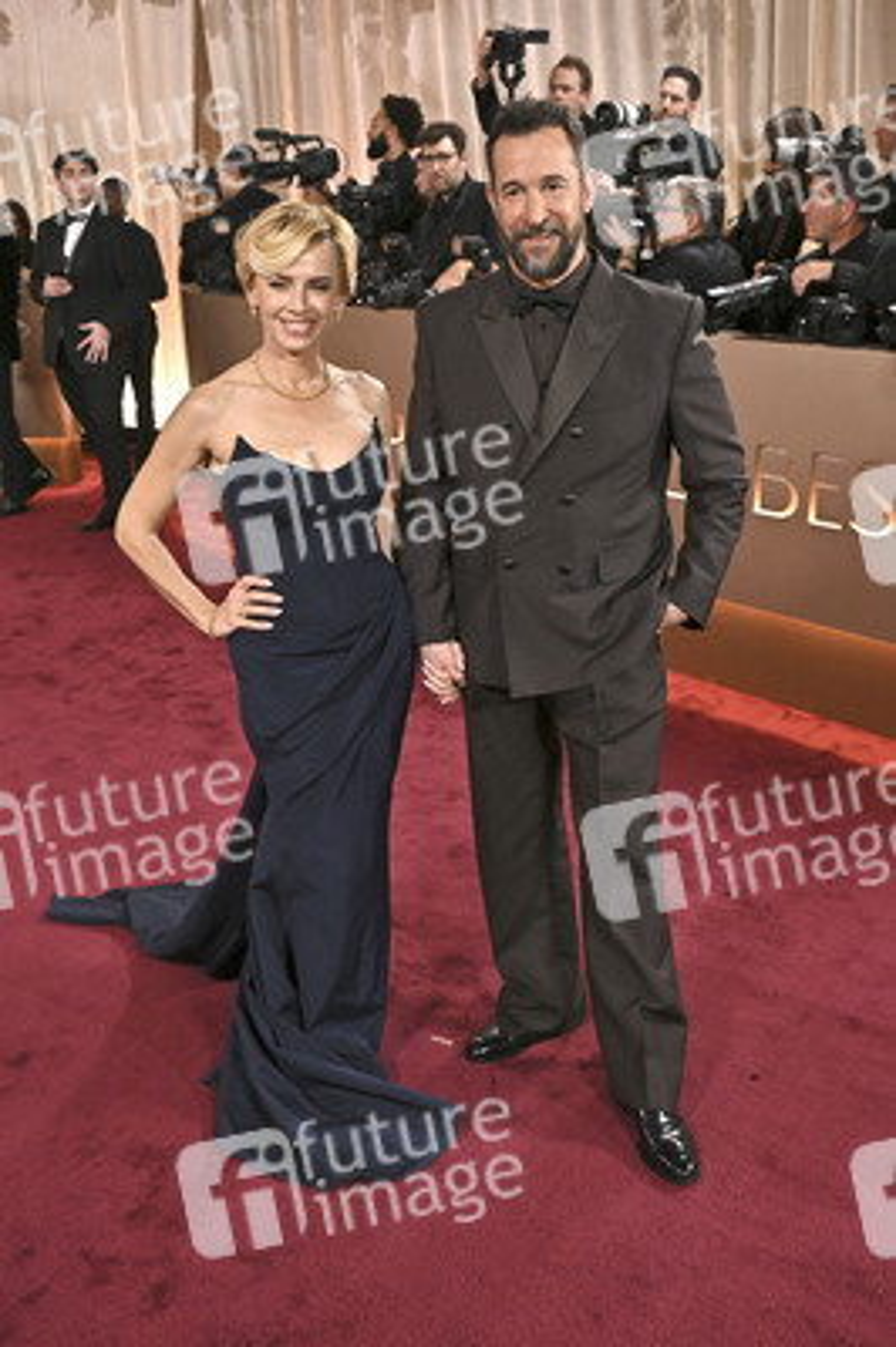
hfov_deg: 36.8
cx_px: 448
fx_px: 1346
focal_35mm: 36
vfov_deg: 53.2
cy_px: 674
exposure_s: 1/320
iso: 2500
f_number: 5.6
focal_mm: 36
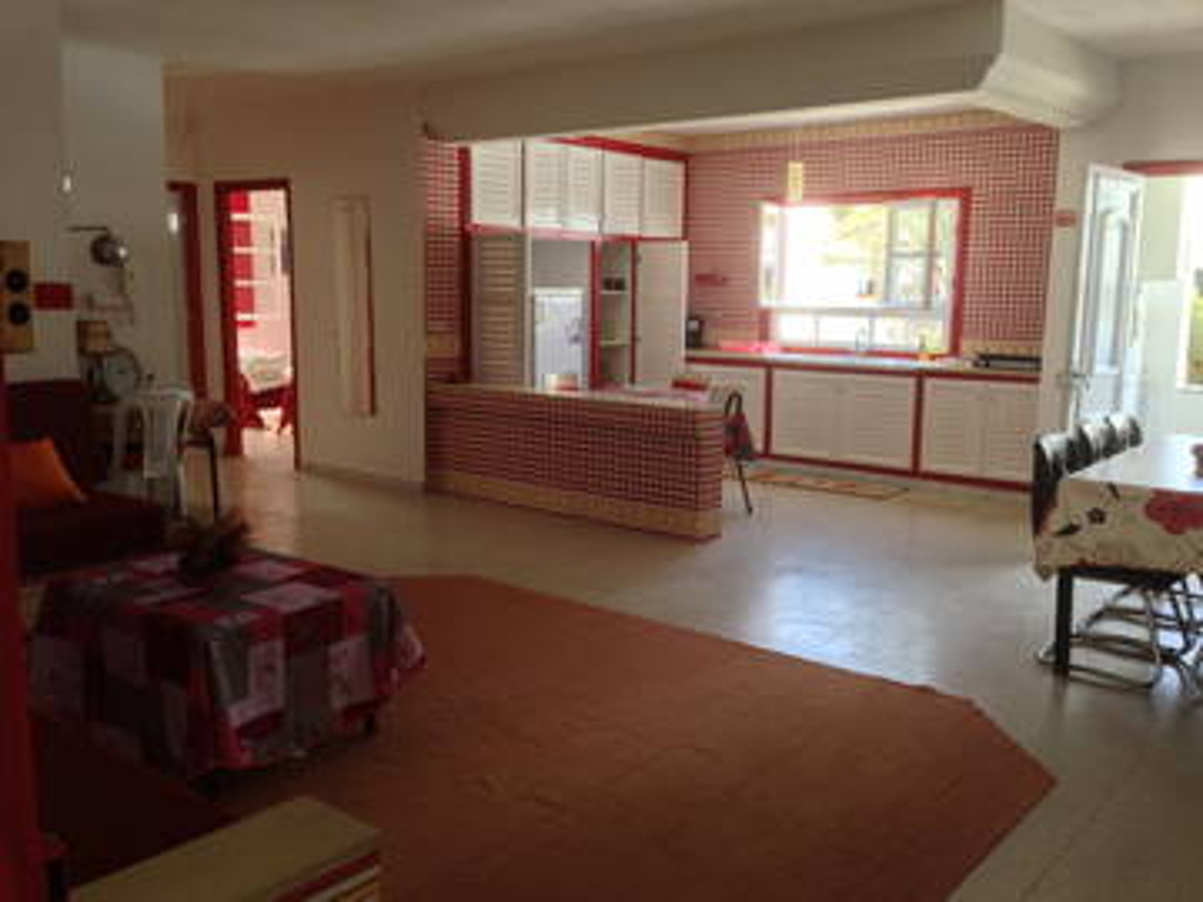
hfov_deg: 55.4
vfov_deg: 42.9
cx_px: 602
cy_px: 451
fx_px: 1147
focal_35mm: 33
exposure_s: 1/60
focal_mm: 4.12
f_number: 2.4
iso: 50
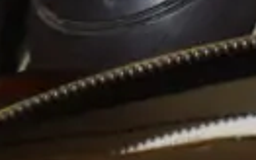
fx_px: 2080
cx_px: 576
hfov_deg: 6.7
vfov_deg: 3.7
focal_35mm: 298
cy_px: 978
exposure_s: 1/60
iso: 400
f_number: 4
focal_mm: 18
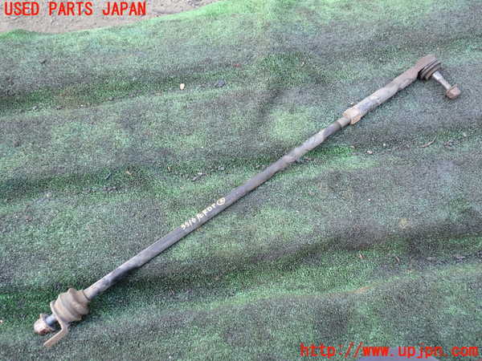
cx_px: 241
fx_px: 418
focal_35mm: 30
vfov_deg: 46.8
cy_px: 180
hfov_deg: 60.0
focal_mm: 5.4
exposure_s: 1/80
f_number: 2.3
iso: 100
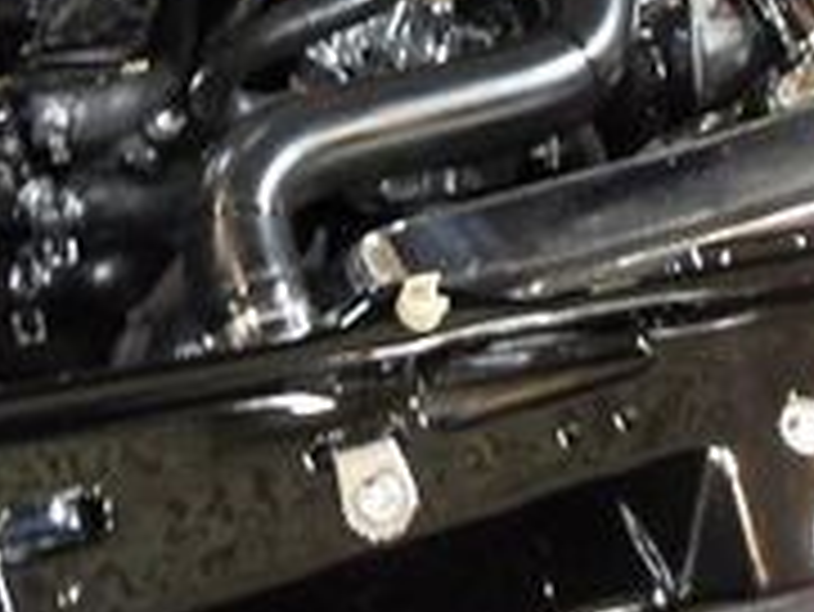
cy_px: -360
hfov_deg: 19.8
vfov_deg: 13.9
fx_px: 2330
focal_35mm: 99
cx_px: 306
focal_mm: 6
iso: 200
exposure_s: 1/4
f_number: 2.8
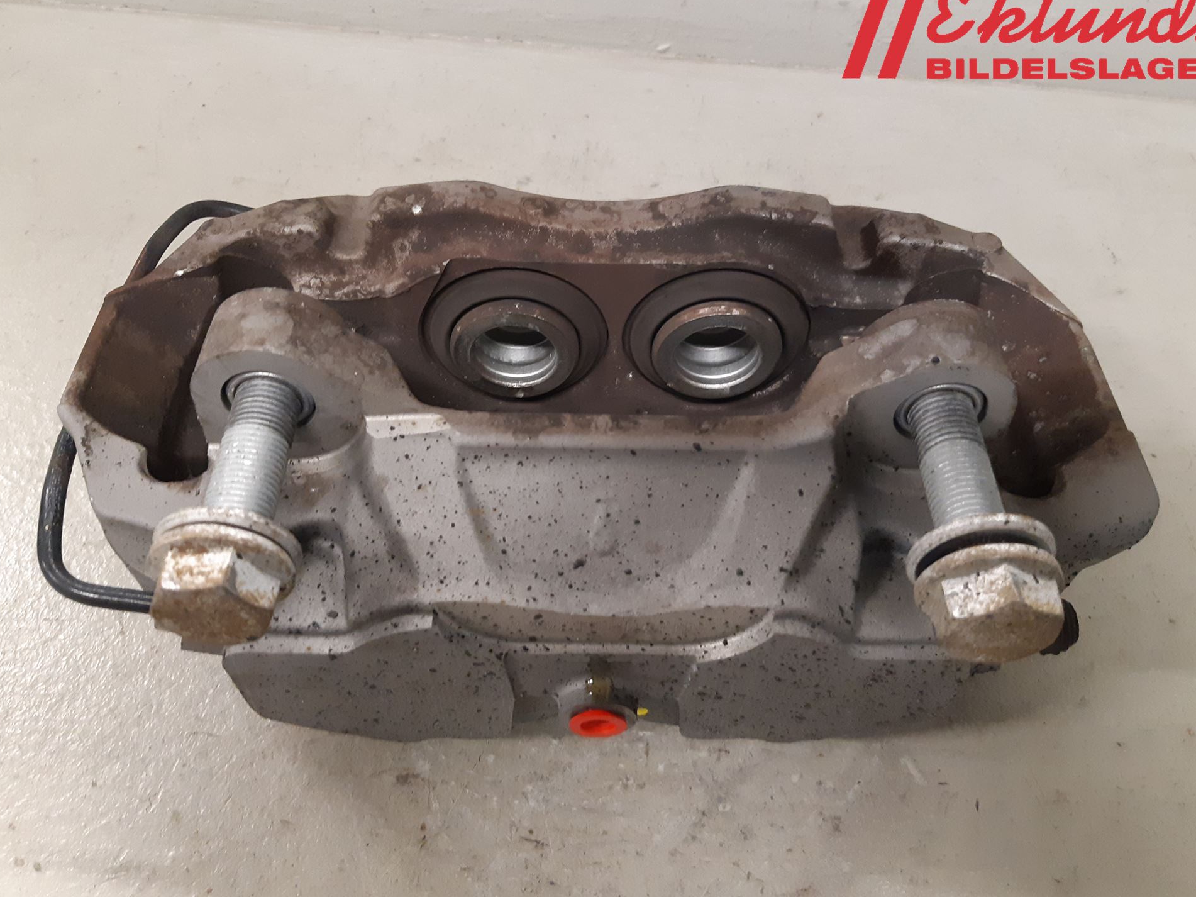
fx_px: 967
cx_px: 584
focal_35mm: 28
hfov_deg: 63.4
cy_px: 455
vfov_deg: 49.7
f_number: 1.7
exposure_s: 1/50
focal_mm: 3.93
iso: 320
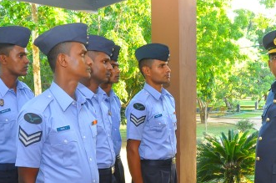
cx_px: 162
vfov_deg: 27.1
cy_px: 130
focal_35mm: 49
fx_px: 375
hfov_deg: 40.3
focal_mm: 18
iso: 1250
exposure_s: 1/125
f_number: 6.3
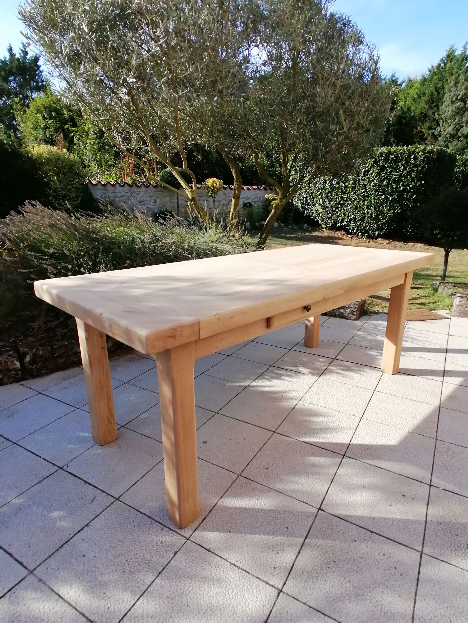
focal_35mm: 21
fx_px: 379
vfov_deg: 79.0
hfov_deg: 63.4
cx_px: 234
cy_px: 312
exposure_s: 1/488
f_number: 2.4
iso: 50
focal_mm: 2.84
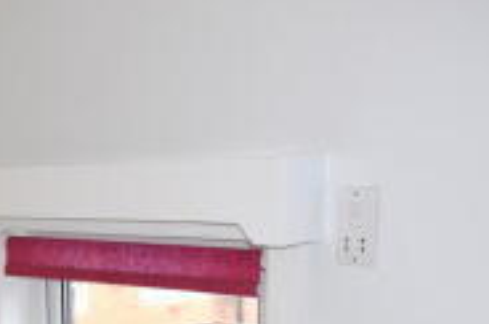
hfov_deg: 26.1
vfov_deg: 18.2
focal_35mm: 70
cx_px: -80
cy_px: 410
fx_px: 949
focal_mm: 18
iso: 250
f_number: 5.6
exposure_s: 1/125
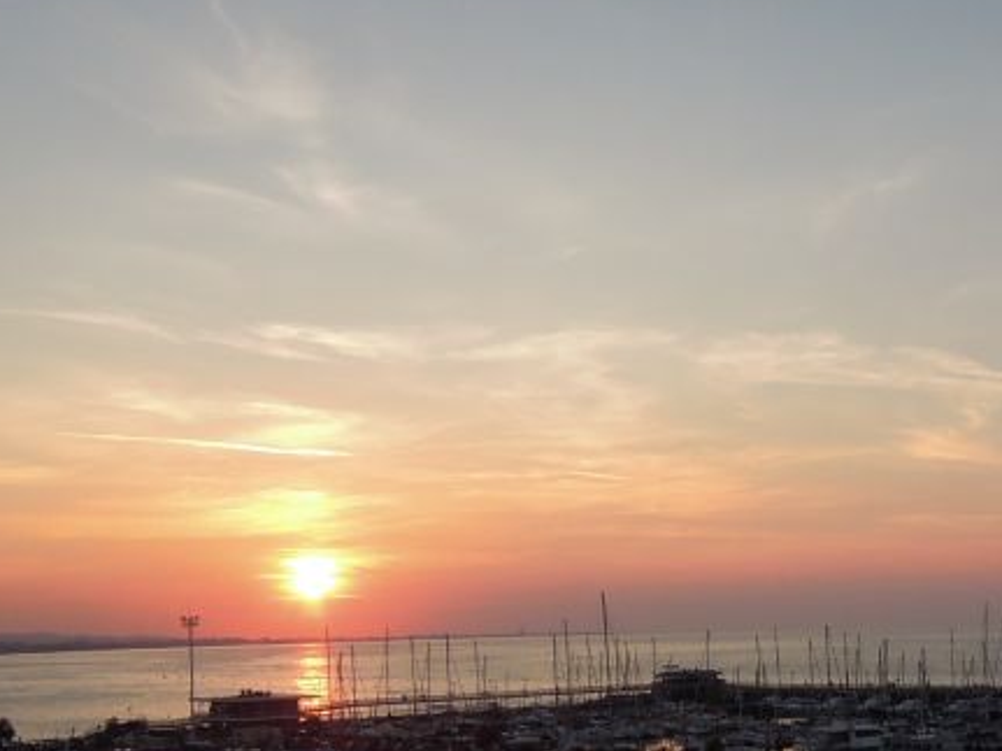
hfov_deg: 33.2
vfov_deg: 25.2
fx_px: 1649
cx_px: 744
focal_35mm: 57
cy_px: 605
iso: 160
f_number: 2.8
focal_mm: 4.3
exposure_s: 1/1250
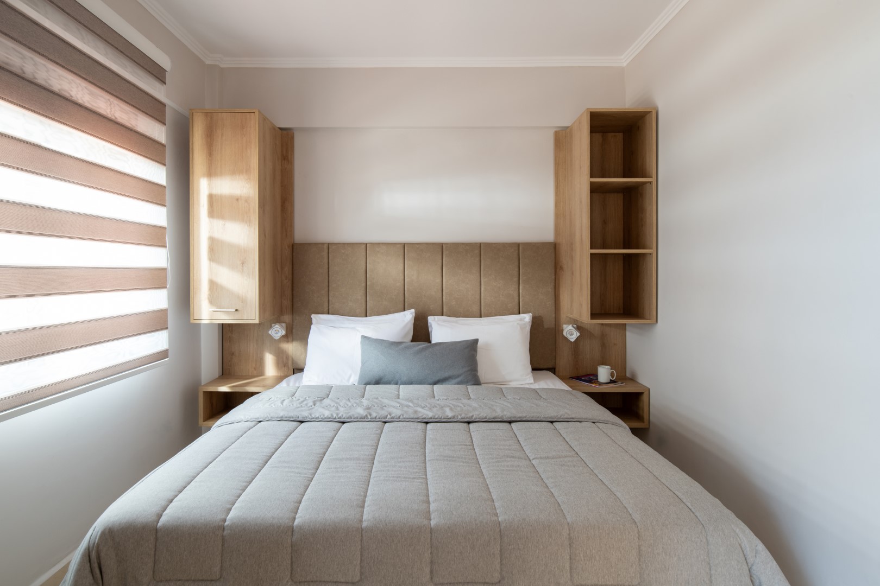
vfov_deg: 64.6
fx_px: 464
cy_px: 293
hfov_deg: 86.9
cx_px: 440
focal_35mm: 19
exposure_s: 1/1.67
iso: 100
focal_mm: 19
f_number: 11
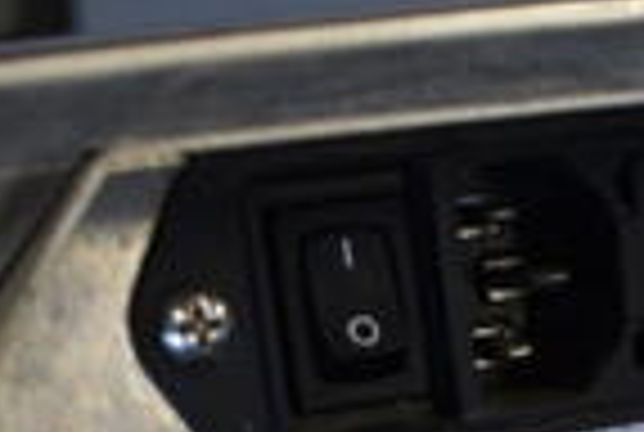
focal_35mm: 115
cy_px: 864
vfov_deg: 10.9
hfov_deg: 17.5
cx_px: 581
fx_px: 2061
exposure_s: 1/30
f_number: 3.5
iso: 180
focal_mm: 18
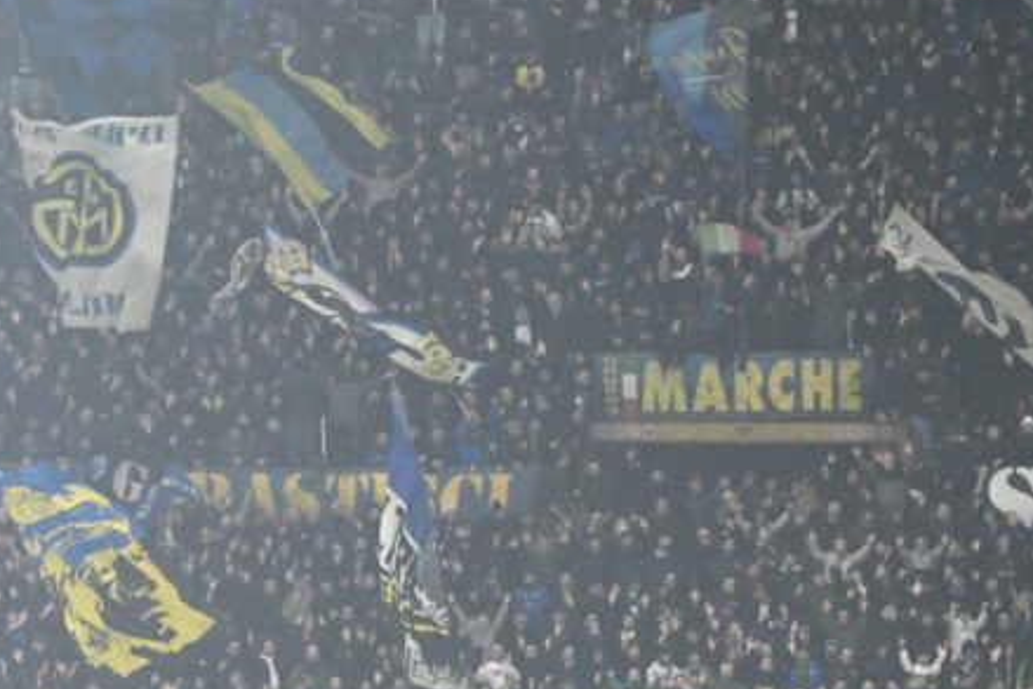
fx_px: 12055
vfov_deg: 3.3
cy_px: 464
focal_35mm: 420
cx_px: 75
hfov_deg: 4.9
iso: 2000
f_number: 5.6
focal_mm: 180
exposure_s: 1/125
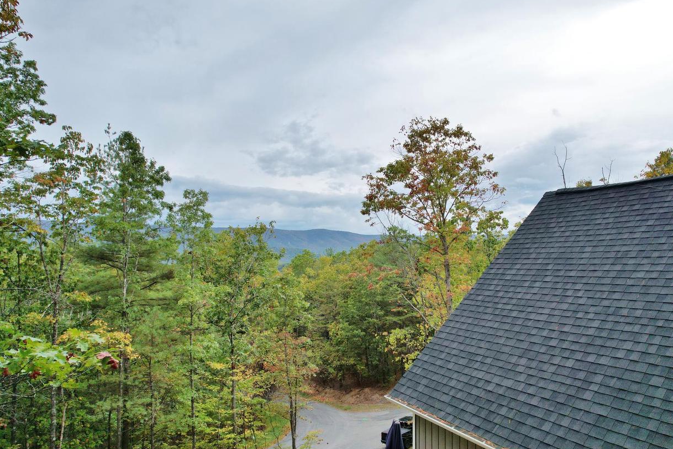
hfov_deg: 69.0
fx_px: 486
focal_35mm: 26
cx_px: 388
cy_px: 260
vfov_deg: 49.4
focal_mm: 8.38
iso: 100
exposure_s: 1/320
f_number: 2.8
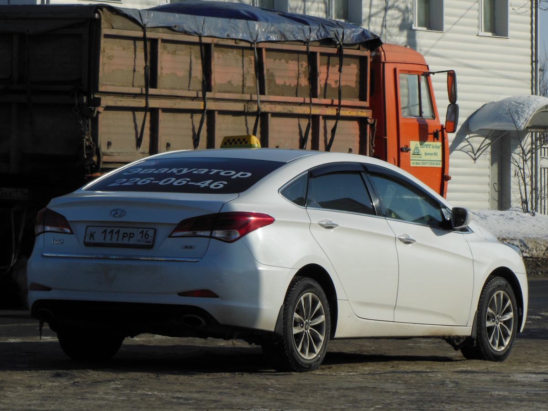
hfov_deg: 10.4
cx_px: 274
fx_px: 3025
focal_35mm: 191
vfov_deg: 7.8
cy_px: 206
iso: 125
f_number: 5.9
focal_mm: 34
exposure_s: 1/1000
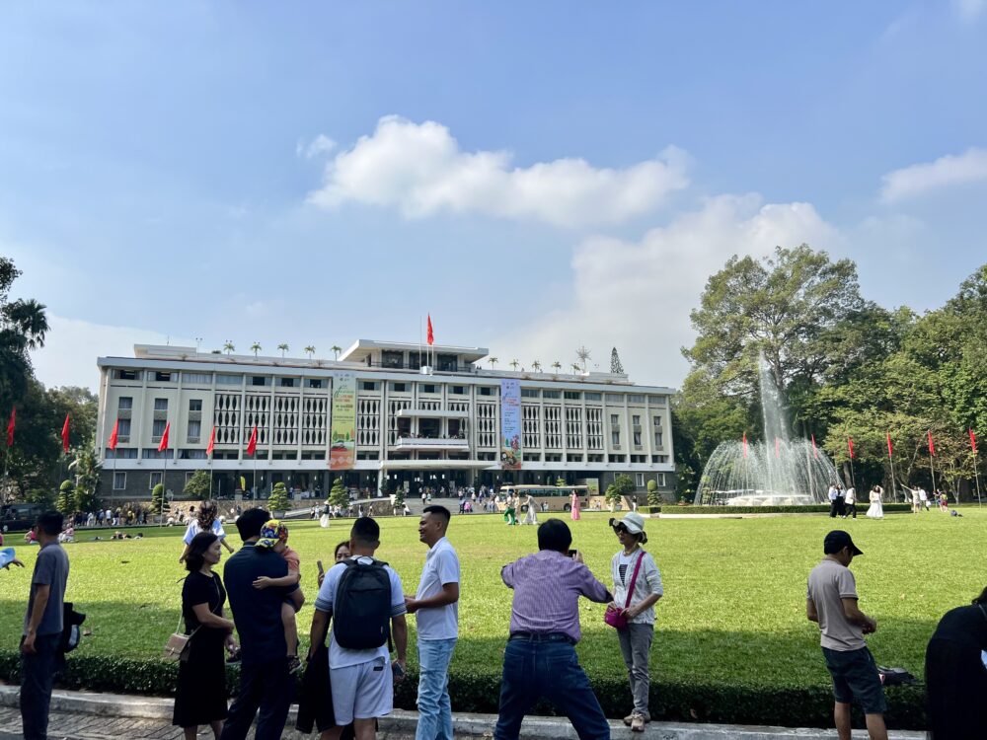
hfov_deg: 67.3
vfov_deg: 53.1
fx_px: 741
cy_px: 370
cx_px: 494
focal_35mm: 26
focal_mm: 5.7
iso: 50
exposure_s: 1/4630
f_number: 1.5
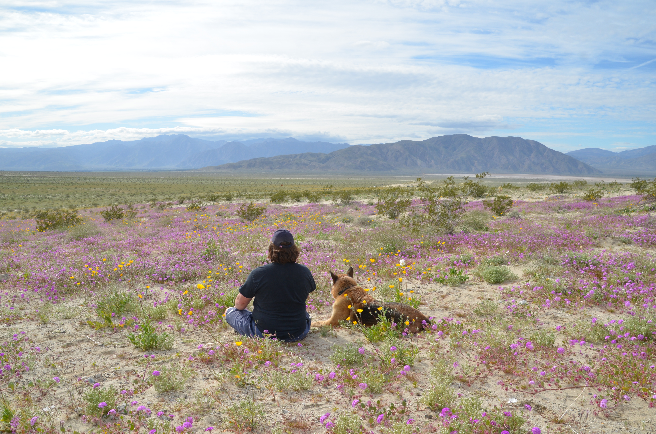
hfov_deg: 67.5
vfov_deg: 47.7
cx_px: 328
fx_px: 491
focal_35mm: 27
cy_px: 217
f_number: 11
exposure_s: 1/500
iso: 200
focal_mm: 18
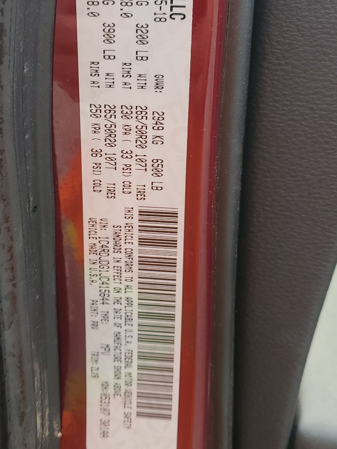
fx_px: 584
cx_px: 119
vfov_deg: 41.7
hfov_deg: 32.0
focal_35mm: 45
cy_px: 161
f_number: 1.5
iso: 50
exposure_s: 1/345
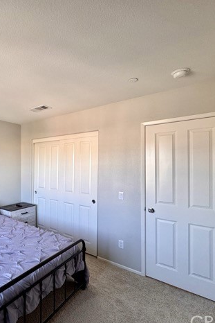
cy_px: 166
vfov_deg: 83.9
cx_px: 34
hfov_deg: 56.0
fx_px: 179
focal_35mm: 20
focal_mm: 2.22
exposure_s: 1/120
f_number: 2.2
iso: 200
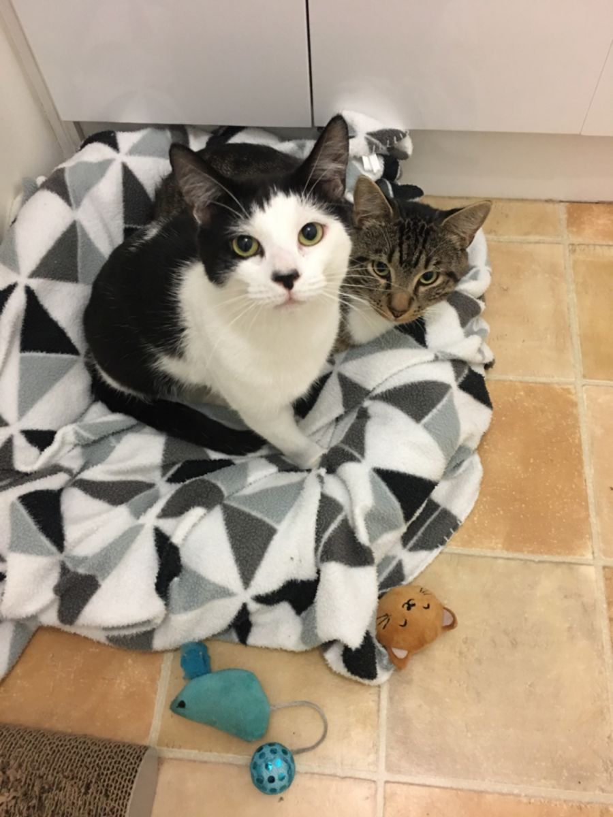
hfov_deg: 48.2
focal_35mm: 29
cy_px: 408
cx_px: 306
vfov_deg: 61.7
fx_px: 685
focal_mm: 4.15
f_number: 2.2
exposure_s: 1/8
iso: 160
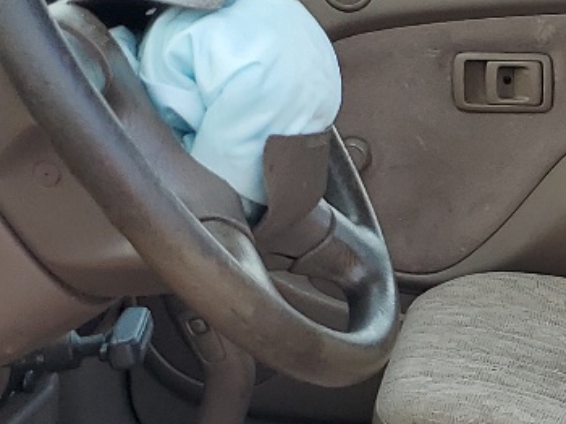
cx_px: 645
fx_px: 1944
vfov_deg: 12.3
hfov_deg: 16.0
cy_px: 390
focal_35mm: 119
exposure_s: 1/323
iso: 50
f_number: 1.5
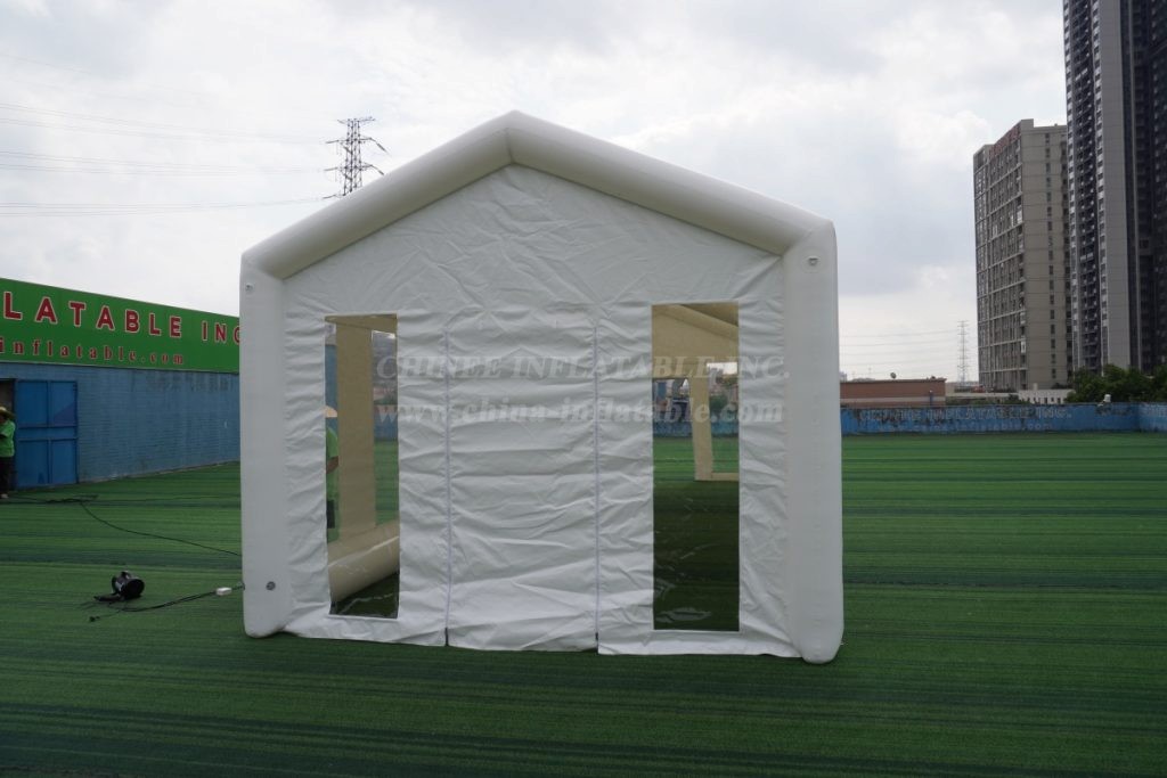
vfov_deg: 53.1
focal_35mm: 24
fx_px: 778
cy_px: 389
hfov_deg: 73.7
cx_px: 584
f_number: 8
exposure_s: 1/320
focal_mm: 16
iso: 100
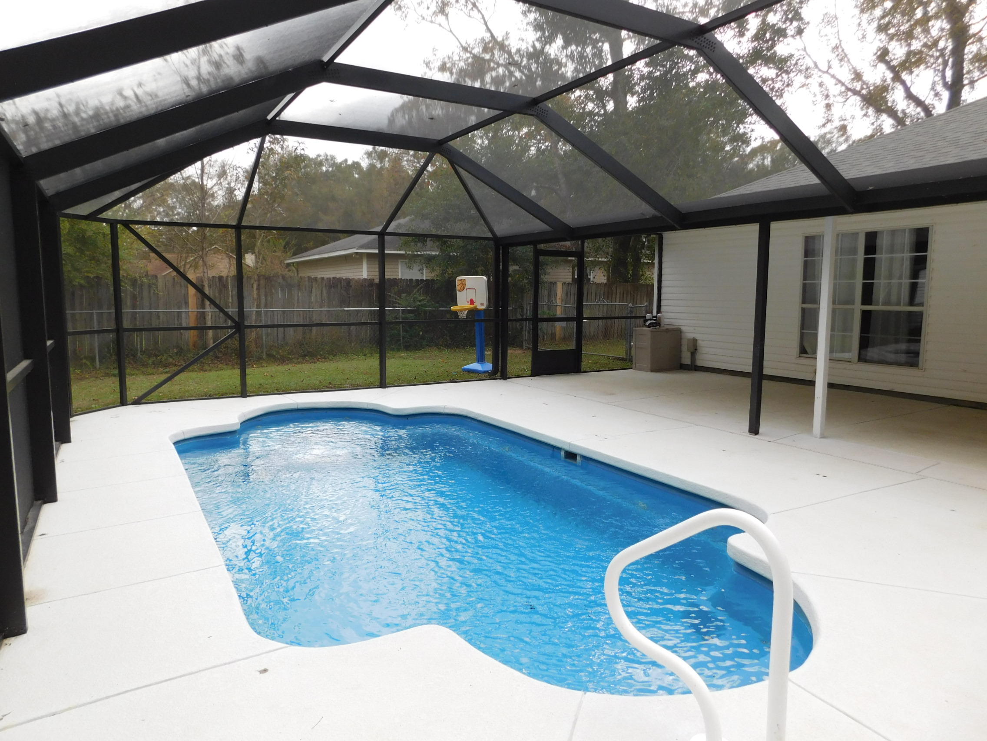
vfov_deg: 58.9
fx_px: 656
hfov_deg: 73.9
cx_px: 494
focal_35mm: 23
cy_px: 370
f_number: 3
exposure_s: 1/400
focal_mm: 4
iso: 125
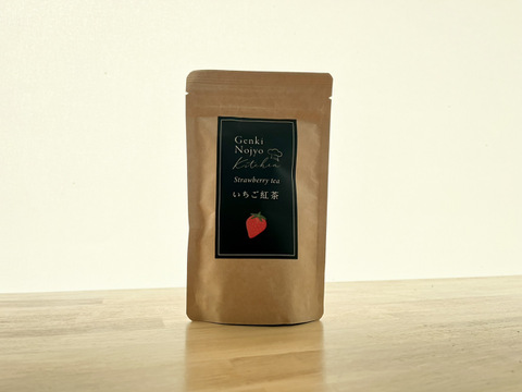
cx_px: 261
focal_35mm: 26
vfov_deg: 53.1
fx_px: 392
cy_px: 196
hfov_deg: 67.3
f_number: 1.6
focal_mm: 5.1
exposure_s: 1/571
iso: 50
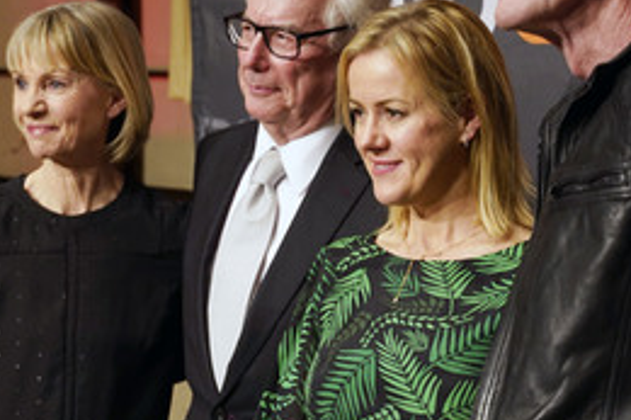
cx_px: 353
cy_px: 138
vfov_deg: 10.5
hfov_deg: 15.8
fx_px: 2277
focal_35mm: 130
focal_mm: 75
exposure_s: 1/40
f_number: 5.6
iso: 1600
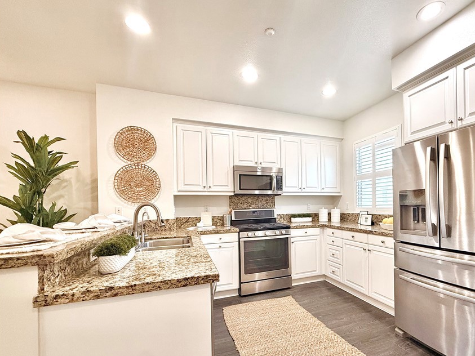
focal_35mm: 17
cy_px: 207
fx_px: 233
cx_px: 284
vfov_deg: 74.2
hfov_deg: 89.9
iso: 200
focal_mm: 2.22
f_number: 2.2
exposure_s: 1/120
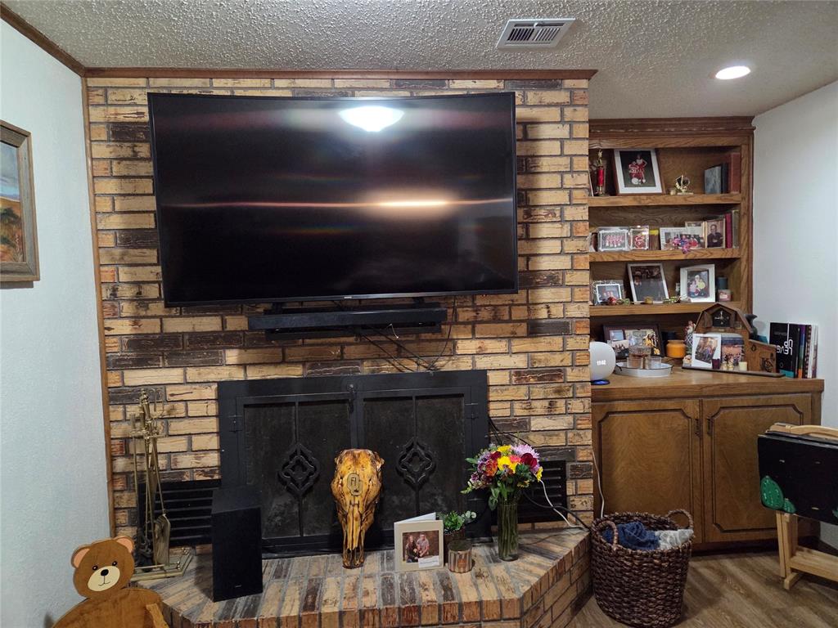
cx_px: 419
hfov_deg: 73.9
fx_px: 557
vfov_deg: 58.9
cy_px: 314
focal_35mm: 23
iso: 2000
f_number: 1.8
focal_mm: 5.4
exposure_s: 1/120
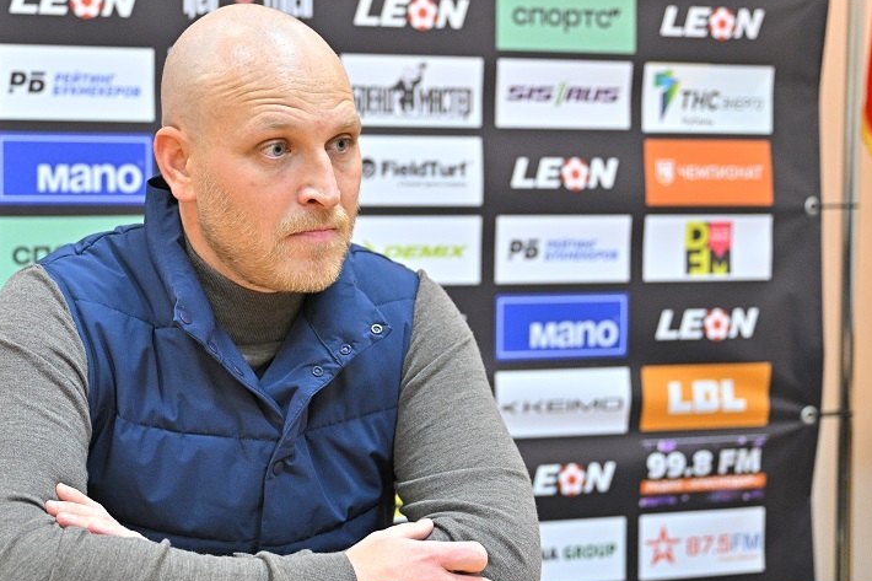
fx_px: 2252
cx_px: 305
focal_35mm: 93
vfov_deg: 14.7
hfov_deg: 21.8
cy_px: 340
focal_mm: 55
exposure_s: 1/160
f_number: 2.8
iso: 2000
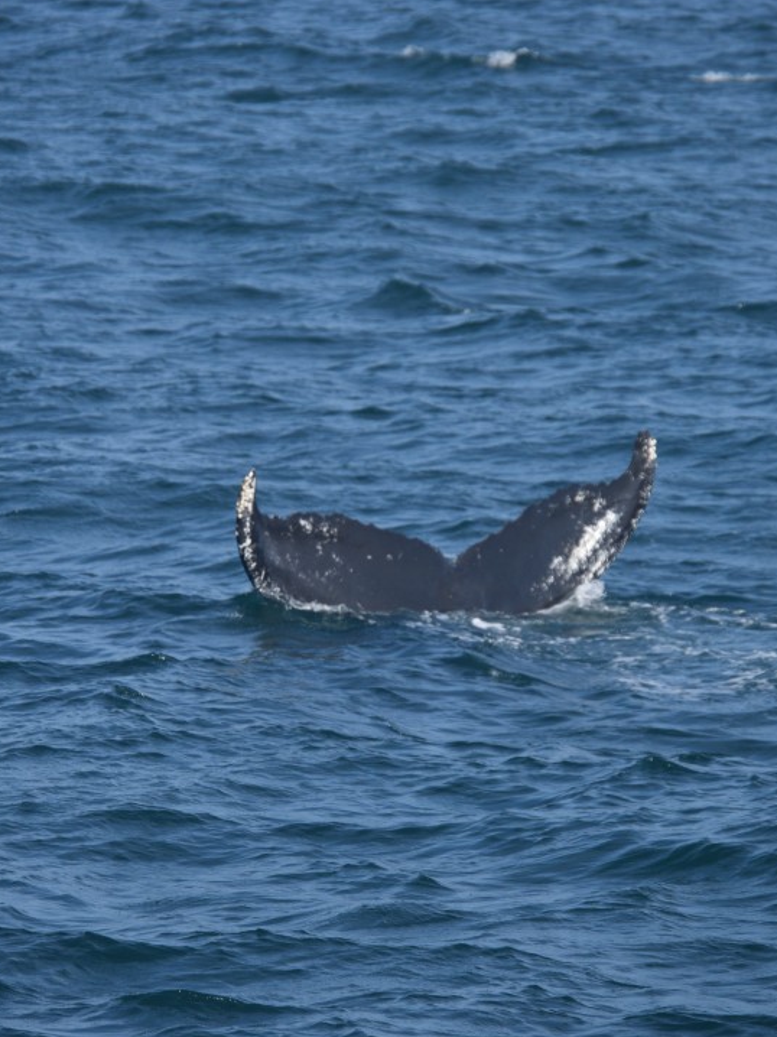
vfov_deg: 6.3
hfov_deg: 4.7
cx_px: 354
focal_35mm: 315
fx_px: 9425
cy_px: 518
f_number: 5.6
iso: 200
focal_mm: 145
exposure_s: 1/1600
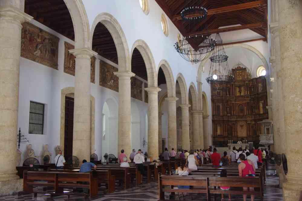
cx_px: 151
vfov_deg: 35.5
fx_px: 315
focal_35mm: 38
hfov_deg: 51.3
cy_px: 100
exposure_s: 1/50
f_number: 5.6
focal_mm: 25
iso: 1600
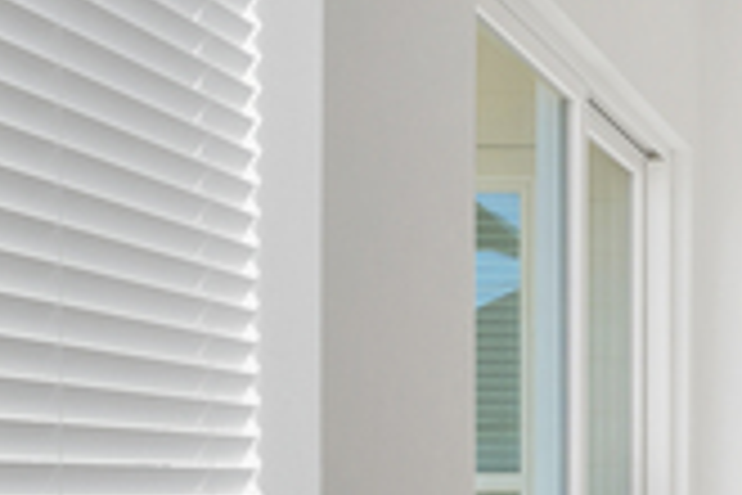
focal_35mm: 66
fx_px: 1360
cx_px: 1034
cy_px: 466
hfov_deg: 25.1
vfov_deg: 20.1
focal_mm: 17
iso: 100
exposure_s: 1/10
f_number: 9
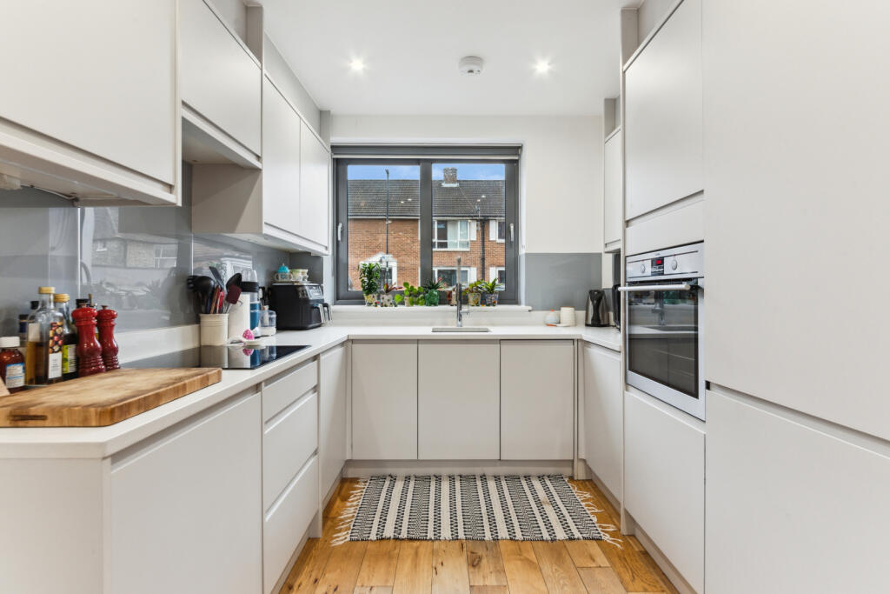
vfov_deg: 73.8
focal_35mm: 16
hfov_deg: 96.7
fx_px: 396
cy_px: 297
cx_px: 445
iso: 400
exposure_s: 1/25
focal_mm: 16
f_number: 11
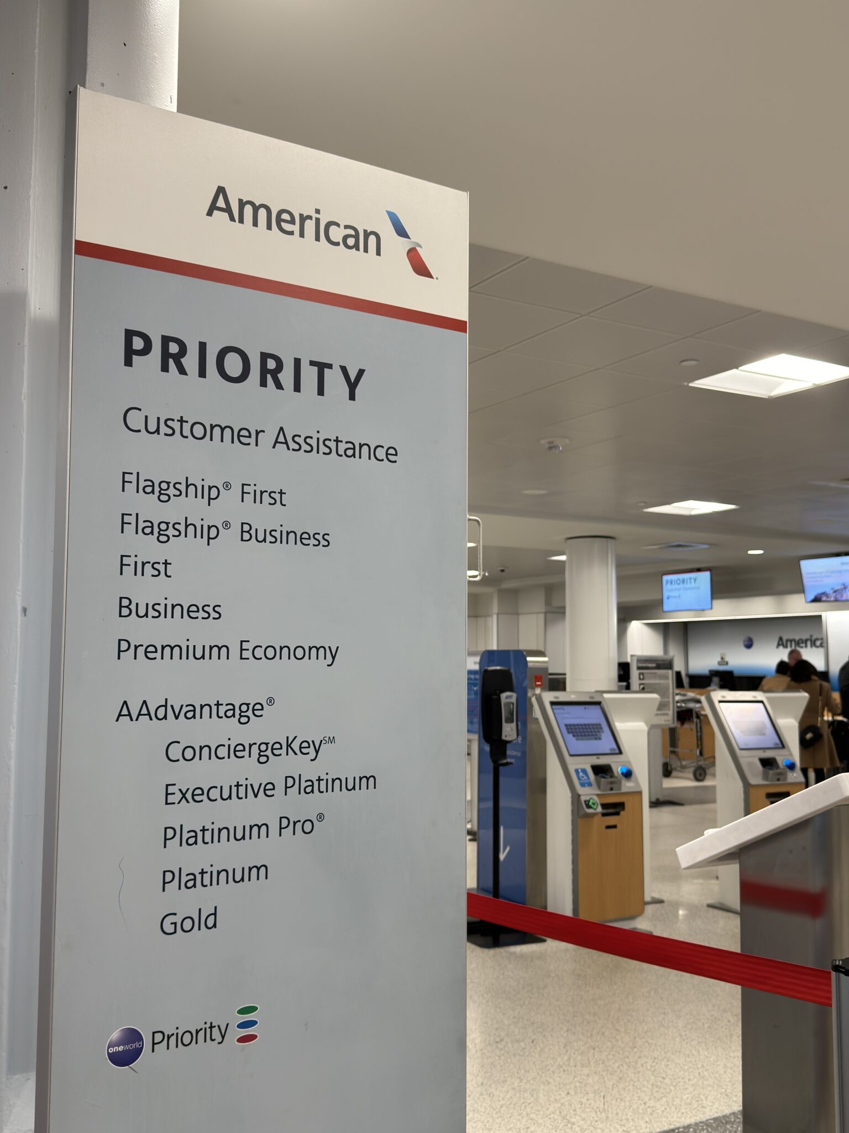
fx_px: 1145
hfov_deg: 40.7
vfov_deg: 52.6
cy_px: 566
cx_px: 424
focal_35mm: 35
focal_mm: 6.86
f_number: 1.78
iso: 125
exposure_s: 1/94
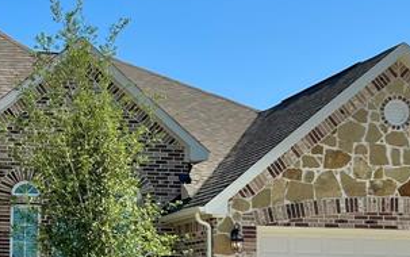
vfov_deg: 14.0
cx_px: 28
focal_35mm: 93
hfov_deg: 21.7
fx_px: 1040
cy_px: 196
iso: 50
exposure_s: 1/3968
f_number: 1.5
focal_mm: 5.7
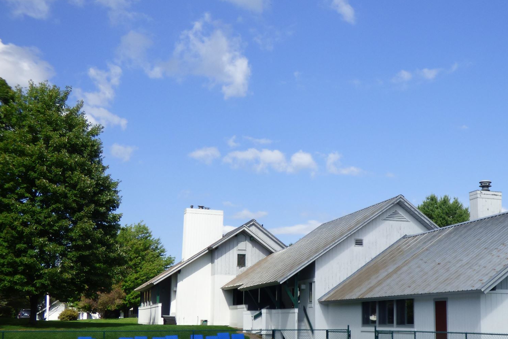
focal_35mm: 47
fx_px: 663
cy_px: 248
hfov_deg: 41.3
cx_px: 346
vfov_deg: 28.3
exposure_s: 1/1000
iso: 100
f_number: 3.4
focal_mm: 5.97
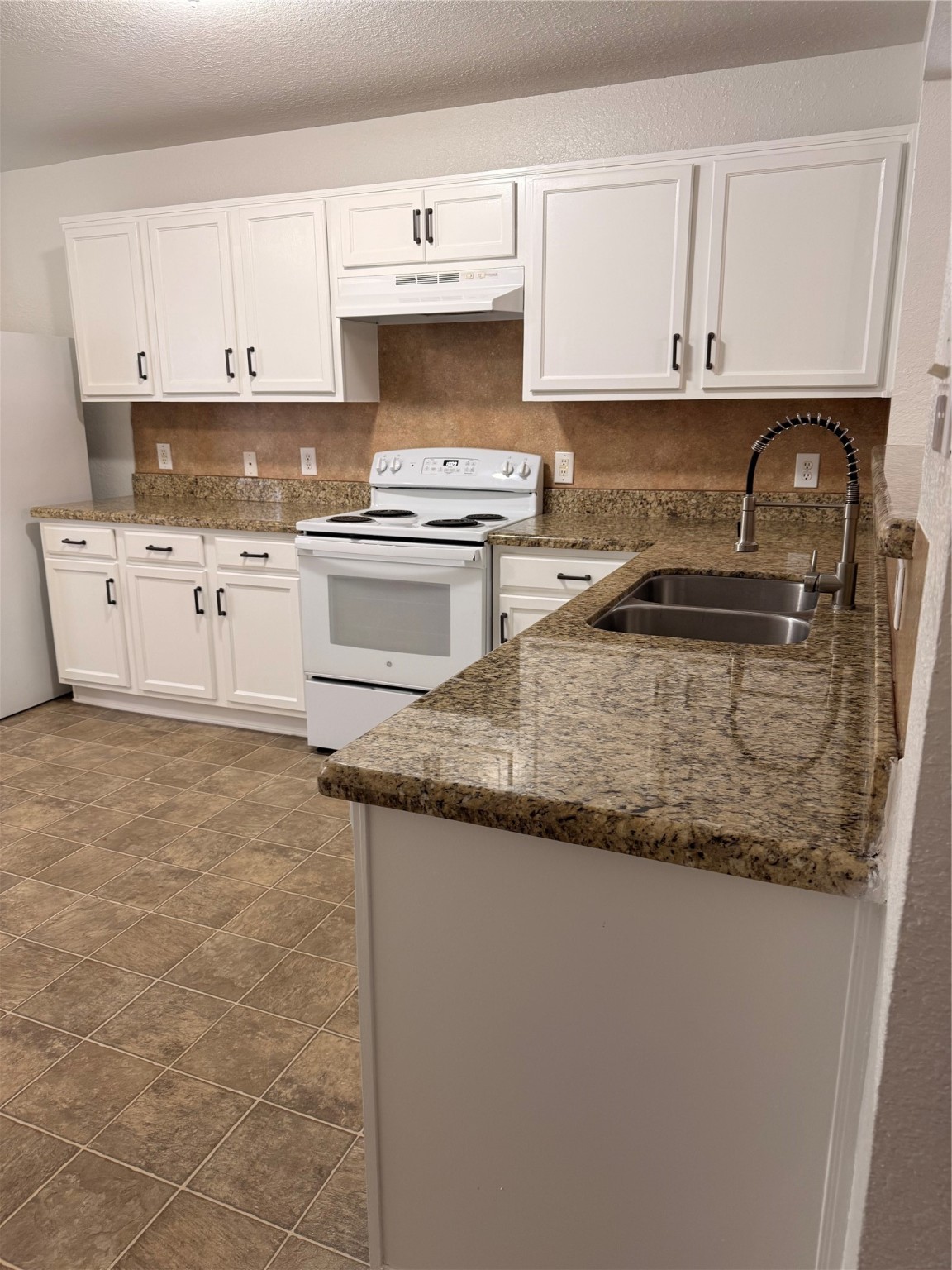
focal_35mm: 24
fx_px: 880
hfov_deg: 56.8
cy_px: 635
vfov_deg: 71.6
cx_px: 476
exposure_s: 1/60
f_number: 1.78
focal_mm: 6.76
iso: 160
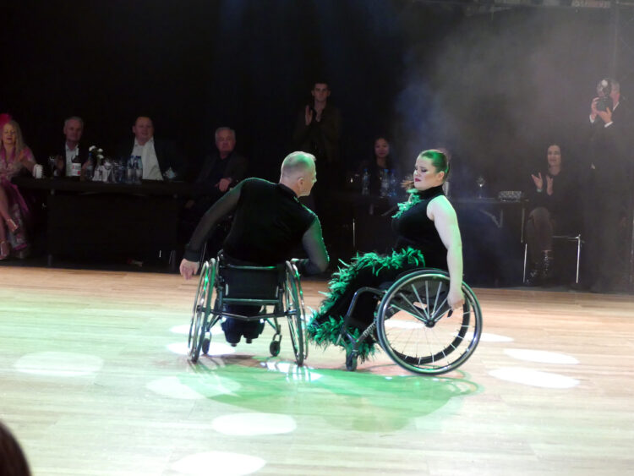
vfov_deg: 13.8
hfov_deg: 18.4
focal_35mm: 107
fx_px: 1960
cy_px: 238
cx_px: 317
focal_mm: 19.2
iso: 800
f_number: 2.8
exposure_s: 1/80
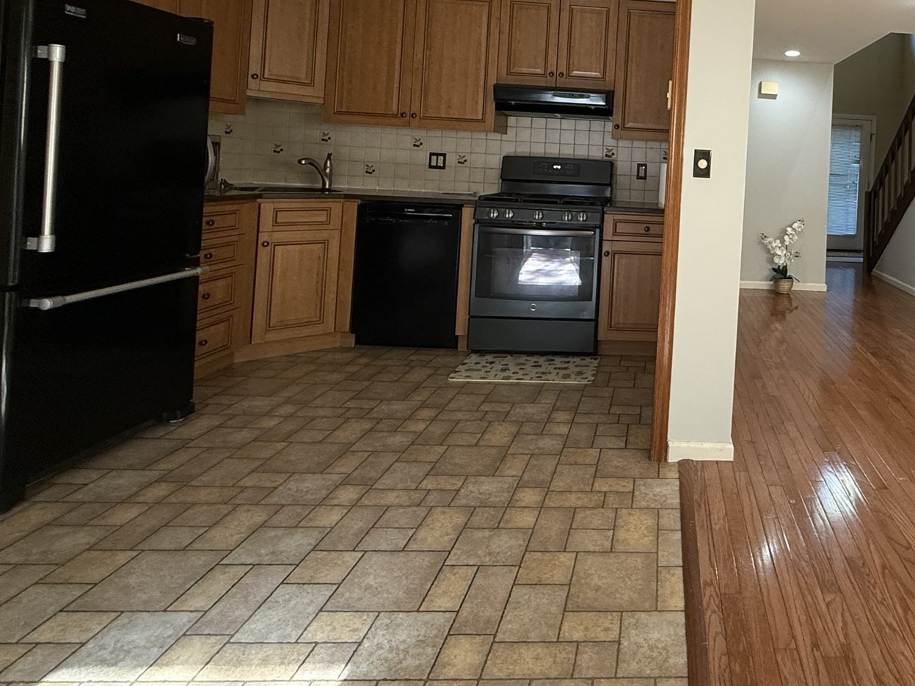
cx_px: 712
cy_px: 159
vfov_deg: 55.6
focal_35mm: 23
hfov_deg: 68.0
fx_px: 608
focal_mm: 2.22
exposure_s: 1/81
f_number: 2.2
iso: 320
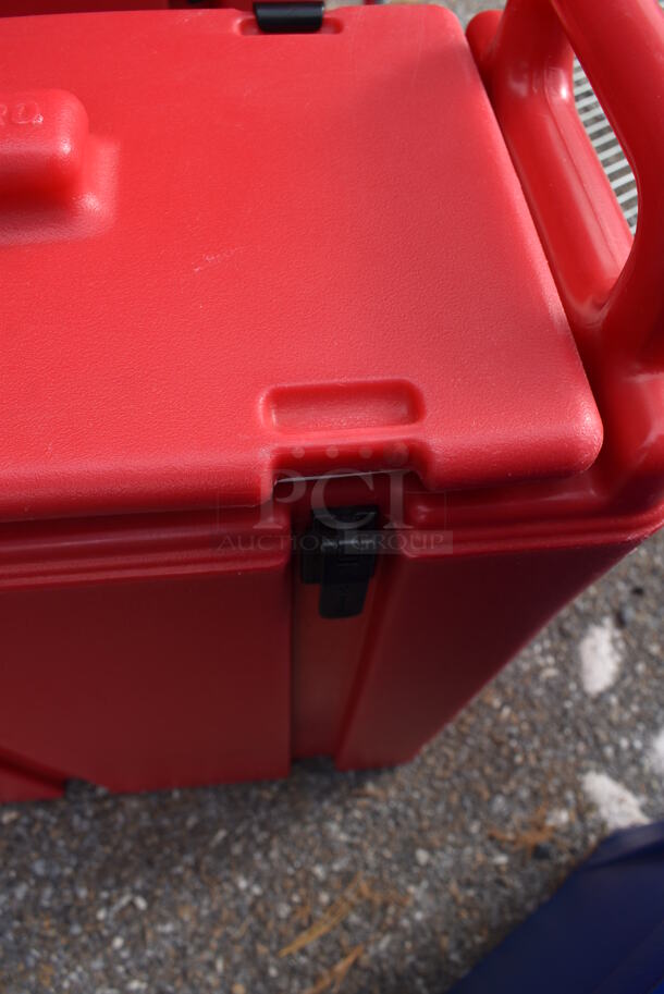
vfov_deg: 67.3
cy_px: 497
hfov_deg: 48.0
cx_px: 332
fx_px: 746
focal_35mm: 27
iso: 100
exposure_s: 1/80
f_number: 8
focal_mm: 18
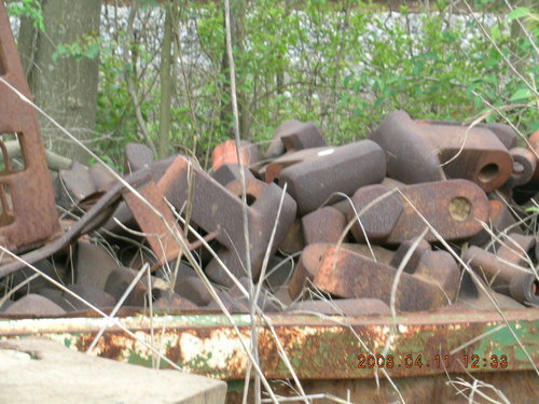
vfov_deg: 16.4
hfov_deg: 21.8
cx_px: 270
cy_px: 202
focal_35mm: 90
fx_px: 1401
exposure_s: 1/60.3
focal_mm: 18.8
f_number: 4.8
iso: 50
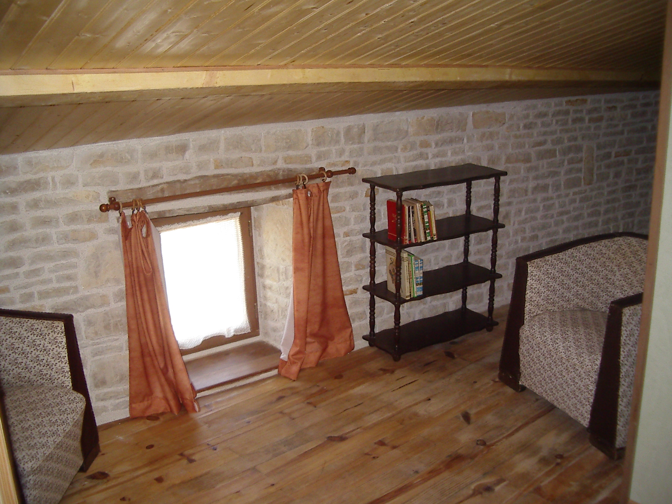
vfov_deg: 37.7
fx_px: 738
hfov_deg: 49.0
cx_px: 336
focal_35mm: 38
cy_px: 252
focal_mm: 5.8
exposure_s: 1/60
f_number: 2.6
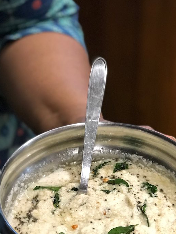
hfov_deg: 16.8
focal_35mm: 88
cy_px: 166
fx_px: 597
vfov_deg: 22.1
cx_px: 85
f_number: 2.8
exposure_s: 1/50
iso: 500
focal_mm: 6.6
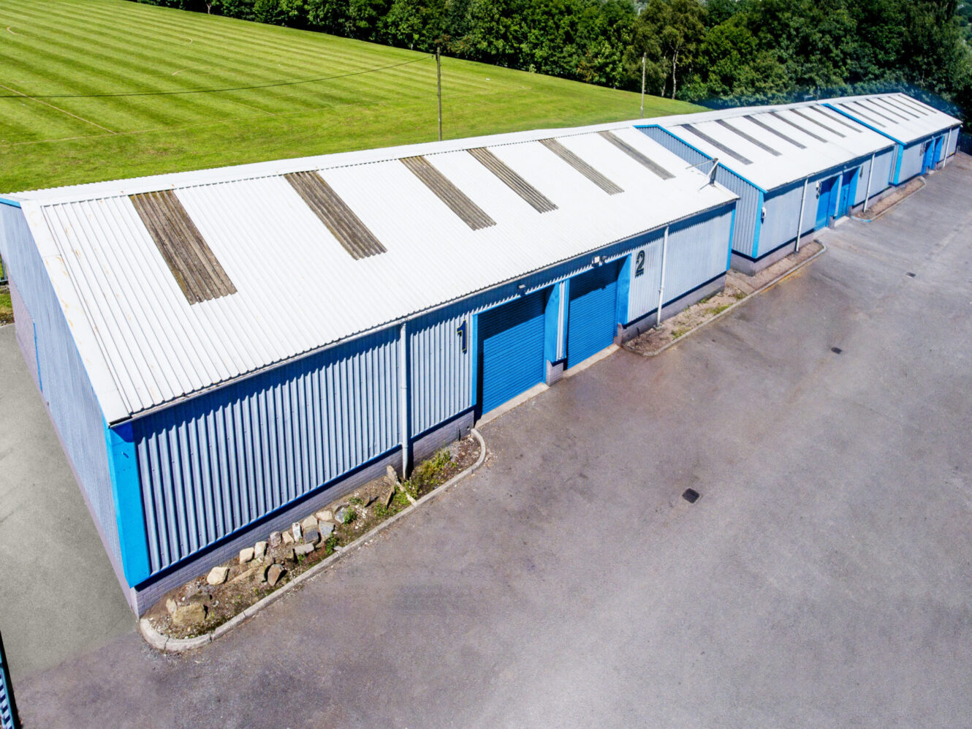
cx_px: 486
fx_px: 561
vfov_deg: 66.0
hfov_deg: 81.8
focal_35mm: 20
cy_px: 364
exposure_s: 1/1900
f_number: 2.8
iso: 100
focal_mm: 3.61
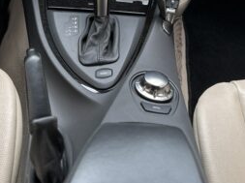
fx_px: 537
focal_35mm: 76
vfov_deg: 17.2
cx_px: 108
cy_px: -101
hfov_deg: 25.7
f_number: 1.78
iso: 80
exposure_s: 1/277
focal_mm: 6.86
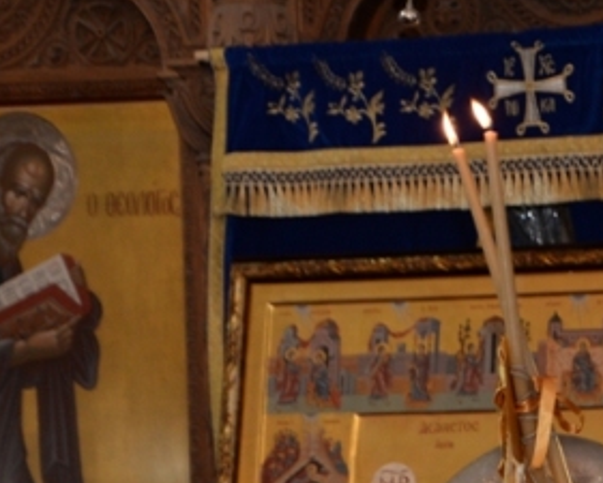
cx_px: 796
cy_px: 645
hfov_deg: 7.3
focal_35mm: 263
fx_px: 4695
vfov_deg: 5.8
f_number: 5.6
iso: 1000
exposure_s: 1/80
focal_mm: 82
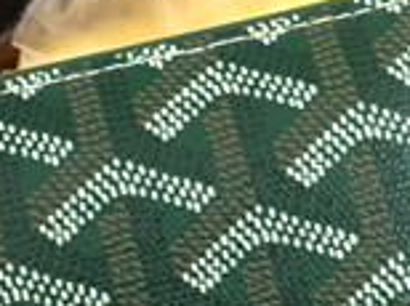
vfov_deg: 11.2
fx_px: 1561
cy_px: 190
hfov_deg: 14.9
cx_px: 157
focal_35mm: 132
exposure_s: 1/17
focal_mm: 4.15
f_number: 2.2
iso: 200
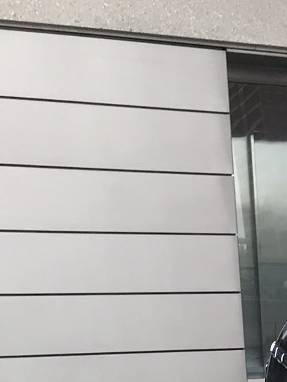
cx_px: 480
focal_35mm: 104
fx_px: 1148
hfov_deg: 13.1
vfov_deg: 16.3
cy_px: 653
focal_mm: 3.99
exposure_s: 1/361
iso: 20
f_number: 1.8
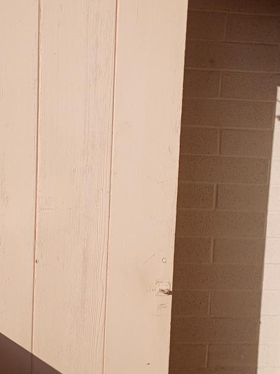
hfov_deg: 28.6
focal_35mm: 51
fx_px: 550
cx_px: 144
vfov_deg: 37.4
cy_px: 165
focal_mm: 3.98
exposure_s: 1/976
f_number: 1.8
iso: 20
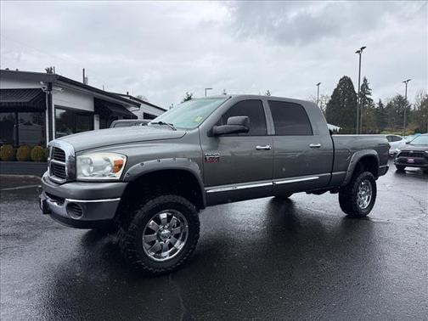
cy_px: 160
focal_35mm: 24
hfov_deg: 71.6
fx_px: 297
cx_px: 214
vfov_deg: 56.8
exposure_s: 1/2053
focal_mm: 6.76
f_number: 1.78
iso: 80
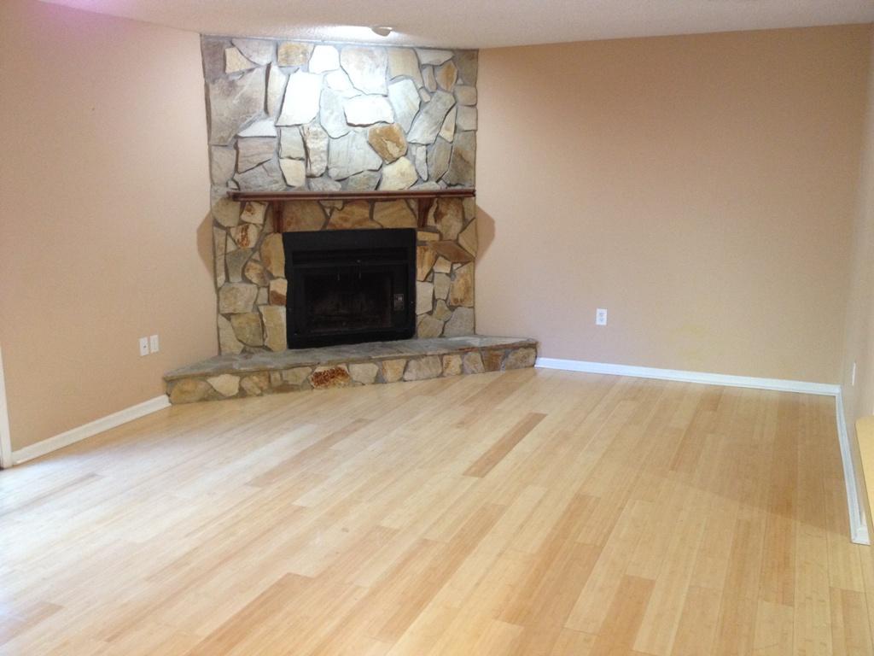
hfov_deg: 52.6
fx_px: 884
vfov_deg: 40.7
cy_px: 328
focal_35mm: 35
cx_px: 437
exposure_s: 1/20
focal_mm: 4.28
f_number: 2.4
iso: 200
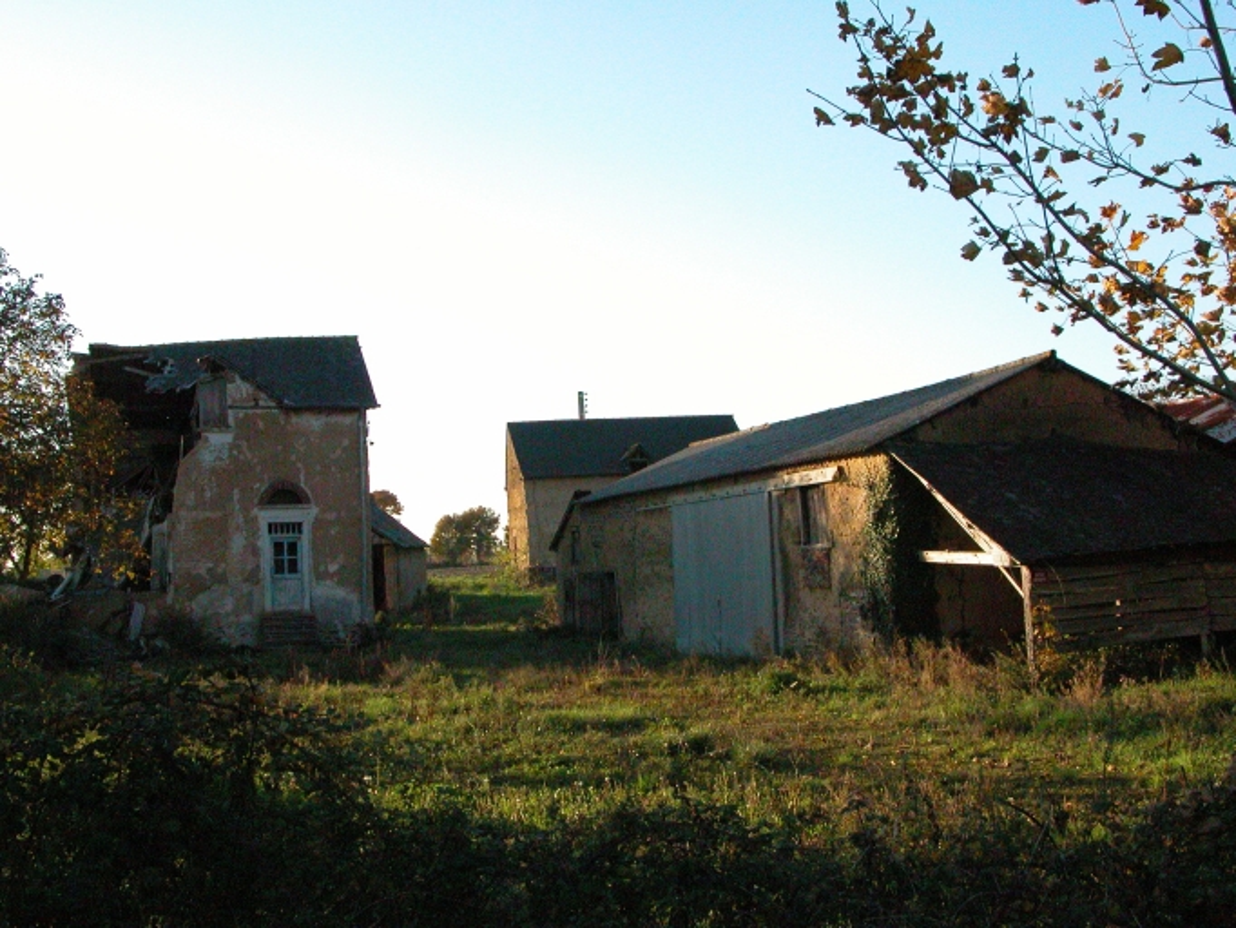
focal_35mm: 39
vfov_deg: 36.8
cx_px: 618
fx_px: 1393
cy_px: 464
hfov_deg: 47.8
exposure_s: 1/899
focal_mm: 10
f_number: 7.2
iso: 800
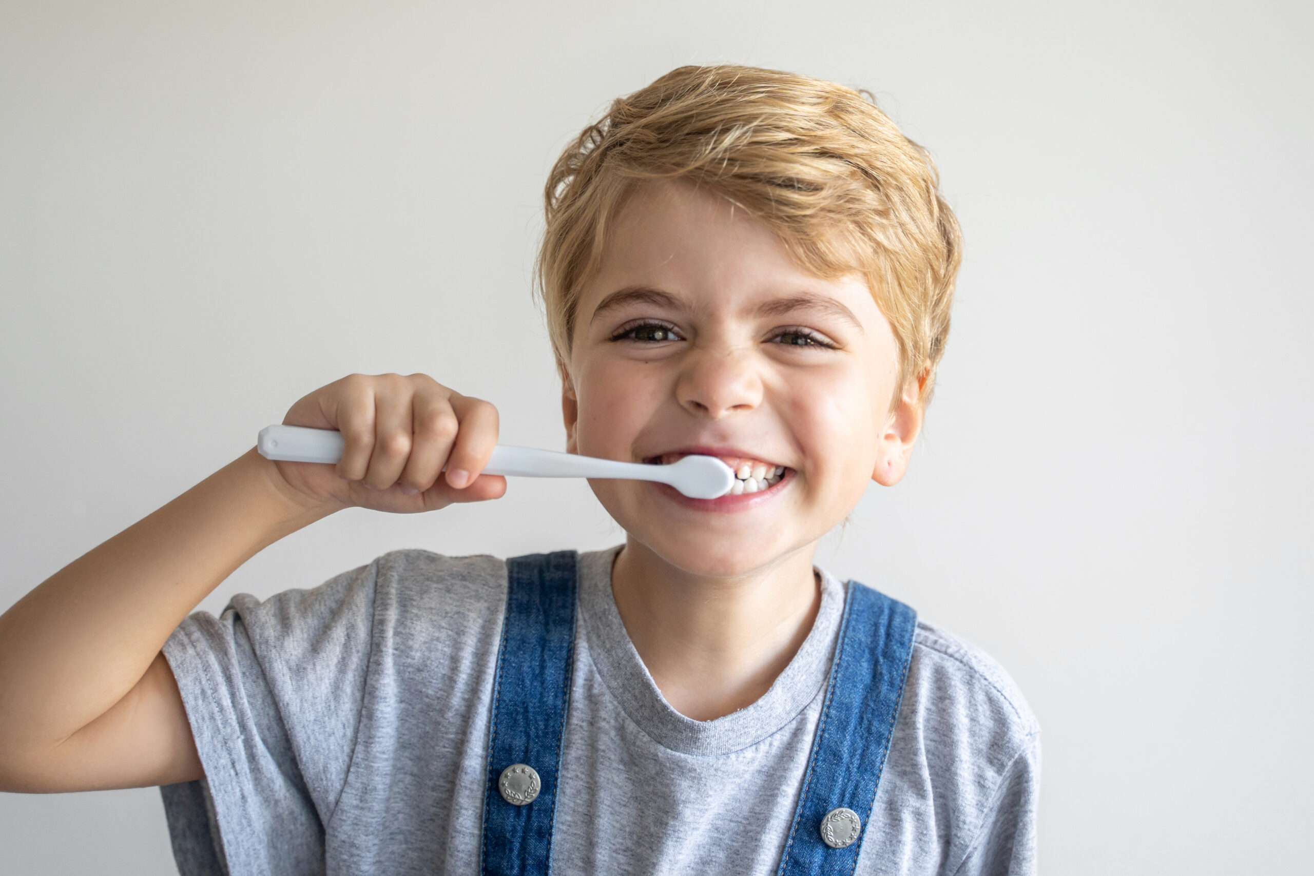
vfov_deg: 25.1
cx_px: 657
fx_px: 1971
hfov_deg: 36.9
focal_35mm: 54
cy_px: 438
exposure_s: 1/200
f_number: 2.8
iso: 640
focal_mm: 54
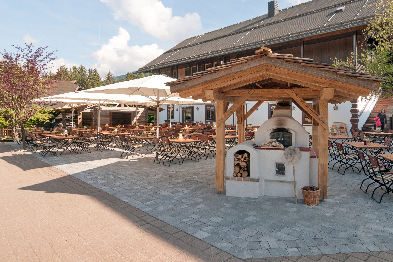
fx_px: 229
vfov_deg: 59.2
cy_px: 110
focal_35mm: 21
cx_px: 227
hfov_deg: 80.6
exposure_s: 1/80
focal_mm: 12
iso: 200
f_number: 8
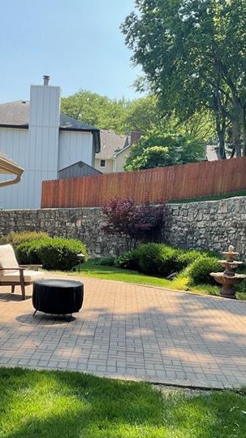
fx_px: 522
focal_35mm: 45
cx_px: 96
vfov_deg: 45.2
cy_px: 268
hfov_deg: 26.4
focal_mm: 3
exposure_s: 1/666
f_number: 1.8
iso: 16
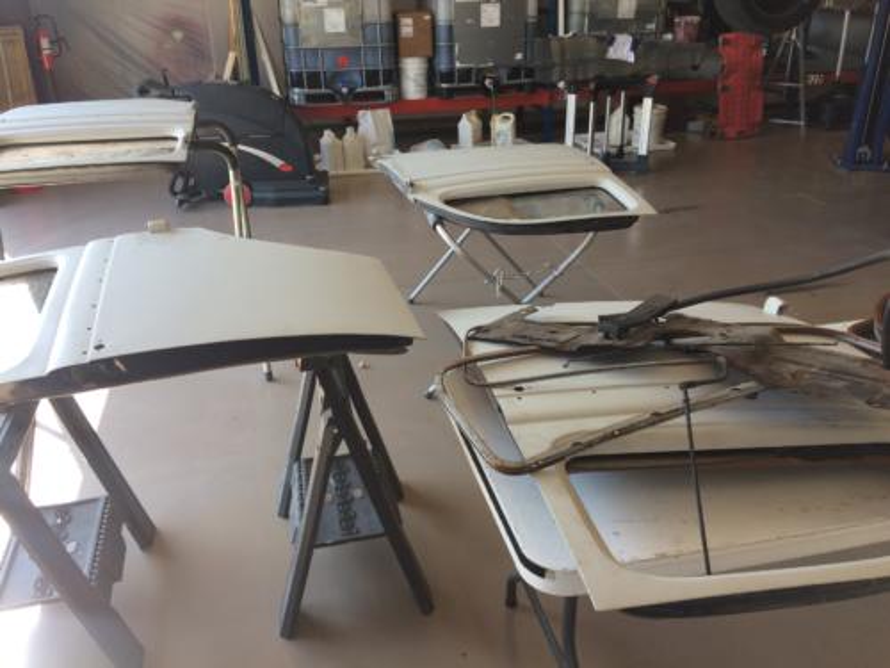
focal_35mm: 29
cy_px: 334
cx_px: 445
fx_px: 746
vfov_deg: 48.2
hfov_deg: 61.7
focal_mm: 4.15
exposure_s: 1/140
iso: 32
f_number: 2.2
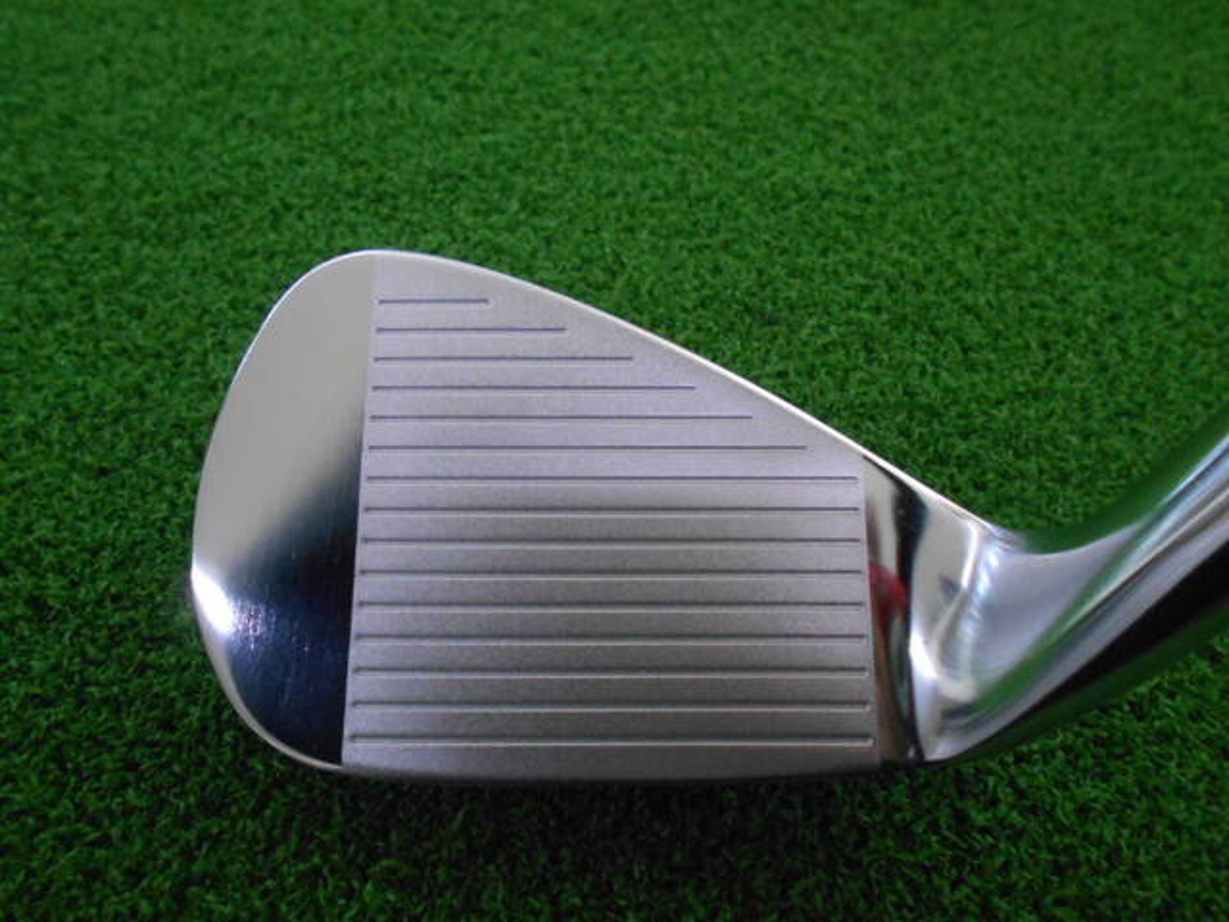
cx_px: 614
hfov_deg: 67.3
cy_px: 461
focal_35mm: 26
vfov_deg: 53.1
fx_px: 923
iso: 640
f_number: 3.2
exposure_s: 1/250
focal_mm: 4.6
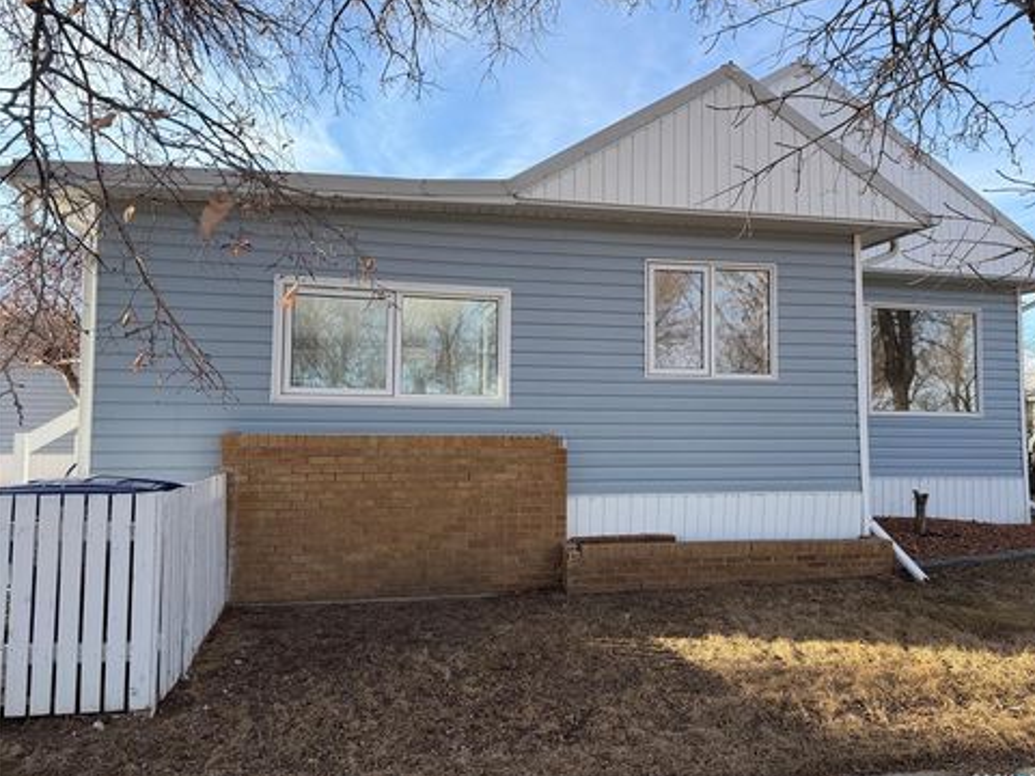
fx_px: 747
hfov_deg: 69.4
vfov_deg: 54.9
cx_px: 537
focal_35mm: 25
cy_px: 385
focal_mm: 6.76
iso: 100
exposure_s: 1/1464
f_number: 1.78
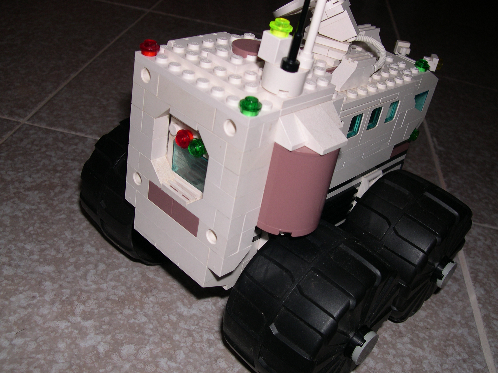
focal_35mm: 38
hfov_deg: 49.0
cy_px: 186
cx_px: 249
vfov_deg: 37.7
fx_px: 547
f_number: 7.6
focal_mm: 8
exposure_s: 1/60
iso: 100
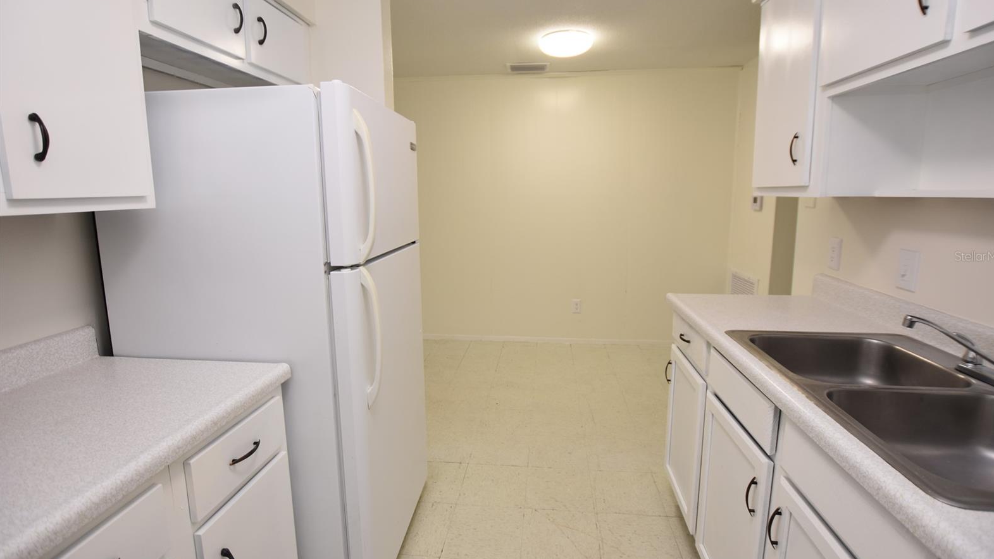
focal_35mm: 16
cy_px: 256
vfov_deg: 67.0
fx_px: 422
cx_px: 505
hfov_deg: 99.4
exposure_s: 1/60
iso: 200
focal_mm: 10
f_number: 4
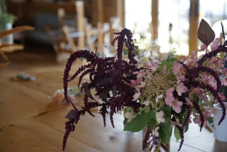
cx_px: 114
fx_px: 347
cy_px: 76
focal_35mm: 55
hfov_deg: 36.2
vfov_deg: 24.6
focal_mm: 55
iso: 800
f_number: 4
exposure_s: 1/160
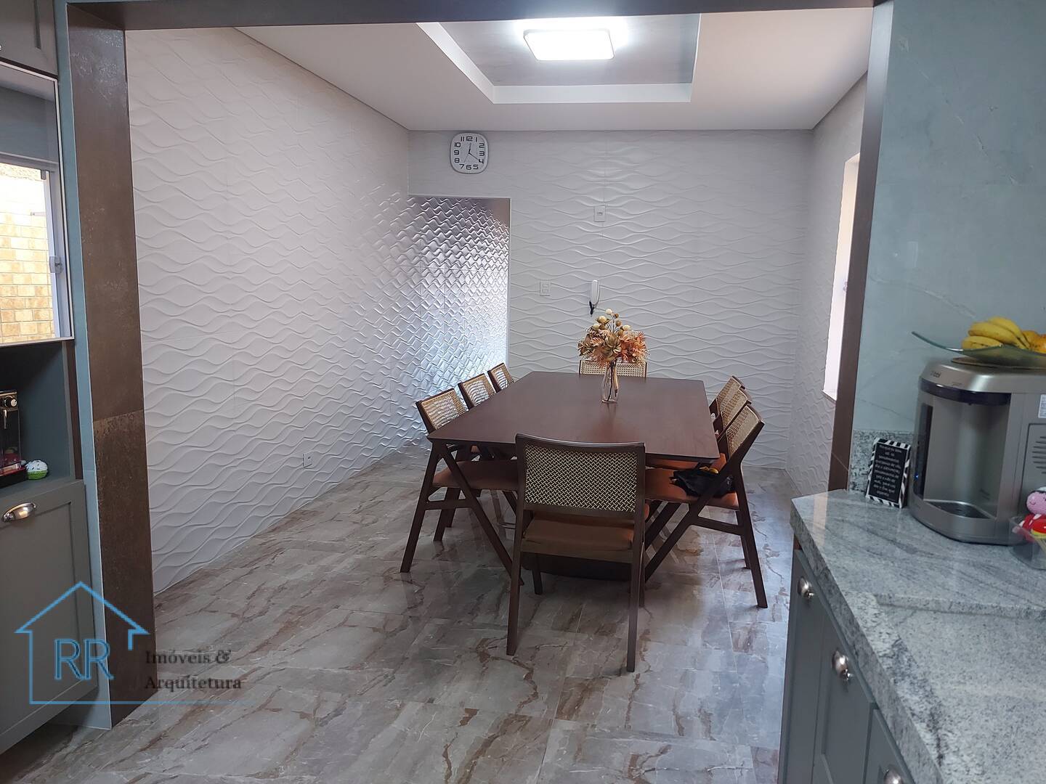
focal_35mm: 24
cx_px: 523
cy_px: 392
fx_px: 725
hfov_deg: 71.6
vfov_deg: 56.8
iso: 250
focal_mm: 5.23
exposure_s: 1/60
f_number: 1.8
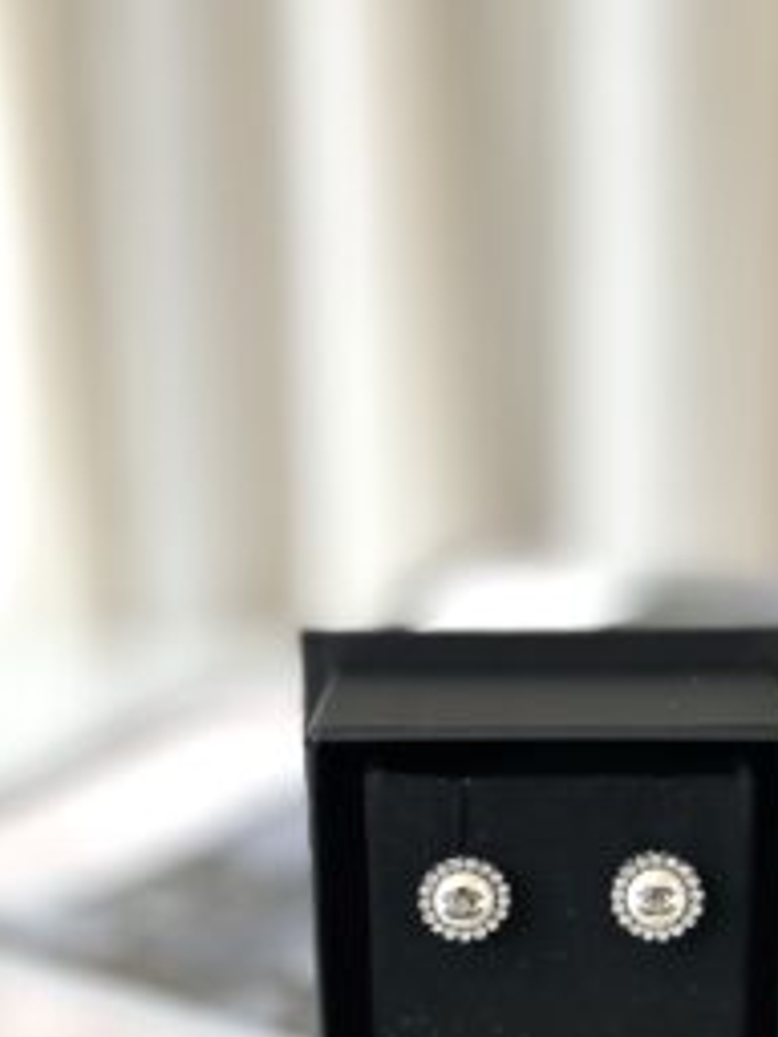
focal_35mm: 75
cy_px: 774
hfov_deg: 19.5
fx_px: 2248
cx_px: 592
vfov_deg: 25.7
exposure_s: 1/100
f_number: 1.78
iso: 200
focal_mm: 6.86
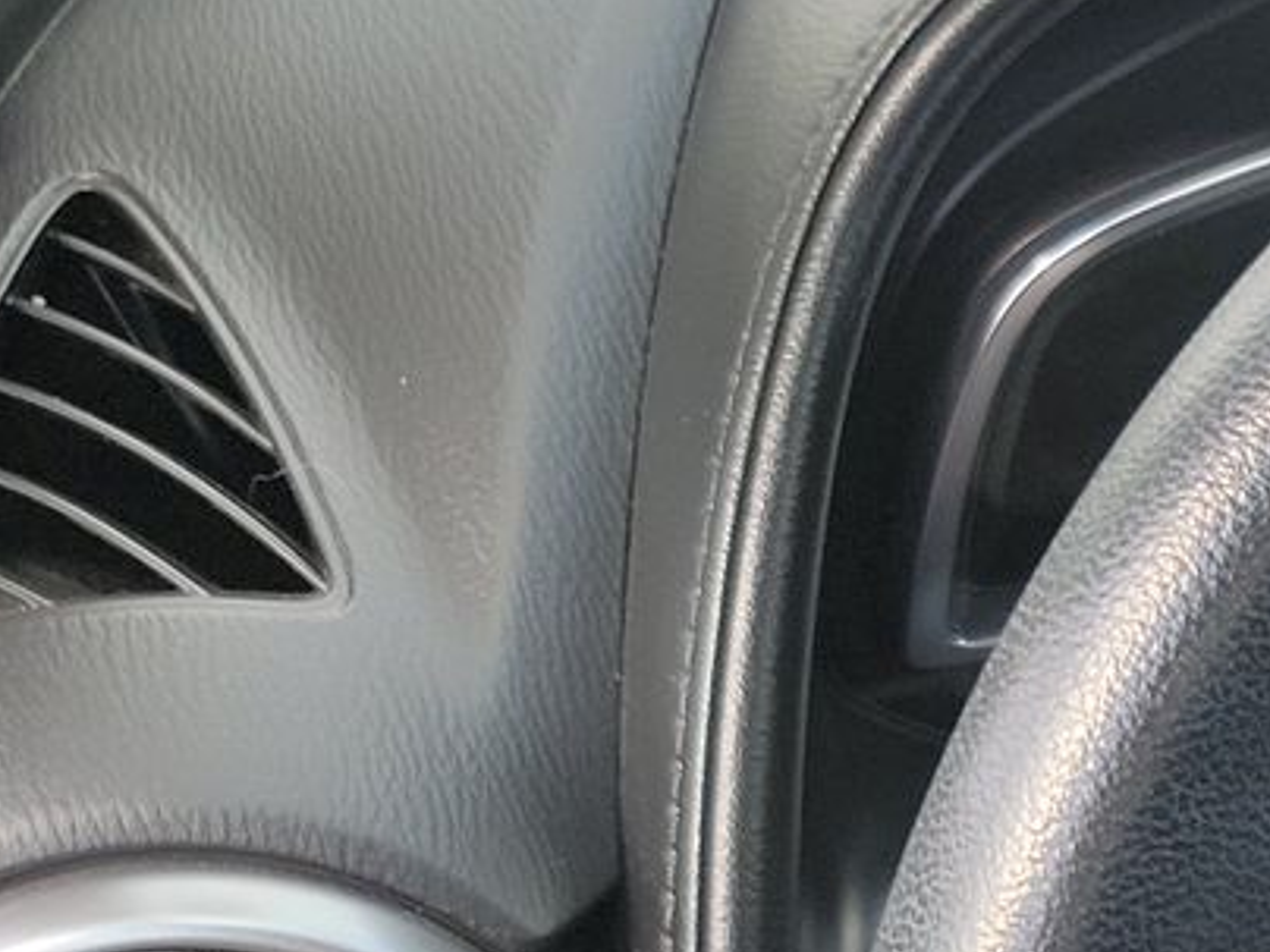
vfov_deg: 14.8
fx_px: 3485
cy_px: 1250
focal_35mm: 95
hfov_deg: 16.3
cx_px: 2487
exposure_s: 1/59
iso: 56
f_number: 1.8
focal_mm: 6.7
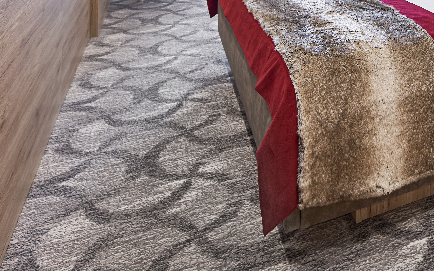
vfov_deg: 28.9
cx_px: 410
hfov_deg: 44.6
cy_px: -43
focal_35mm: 39
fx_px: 461
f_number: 10
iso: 100
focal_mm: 17
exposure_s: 1
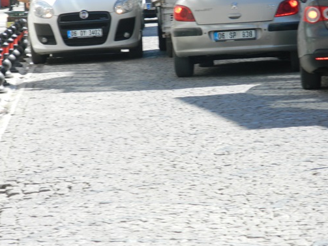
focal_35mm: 281
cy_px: 91
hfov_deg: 7.0
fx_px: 2664
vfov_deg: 5.3
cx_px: 205
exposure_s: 1/250
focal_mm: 39.7
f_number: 5.4
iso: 110
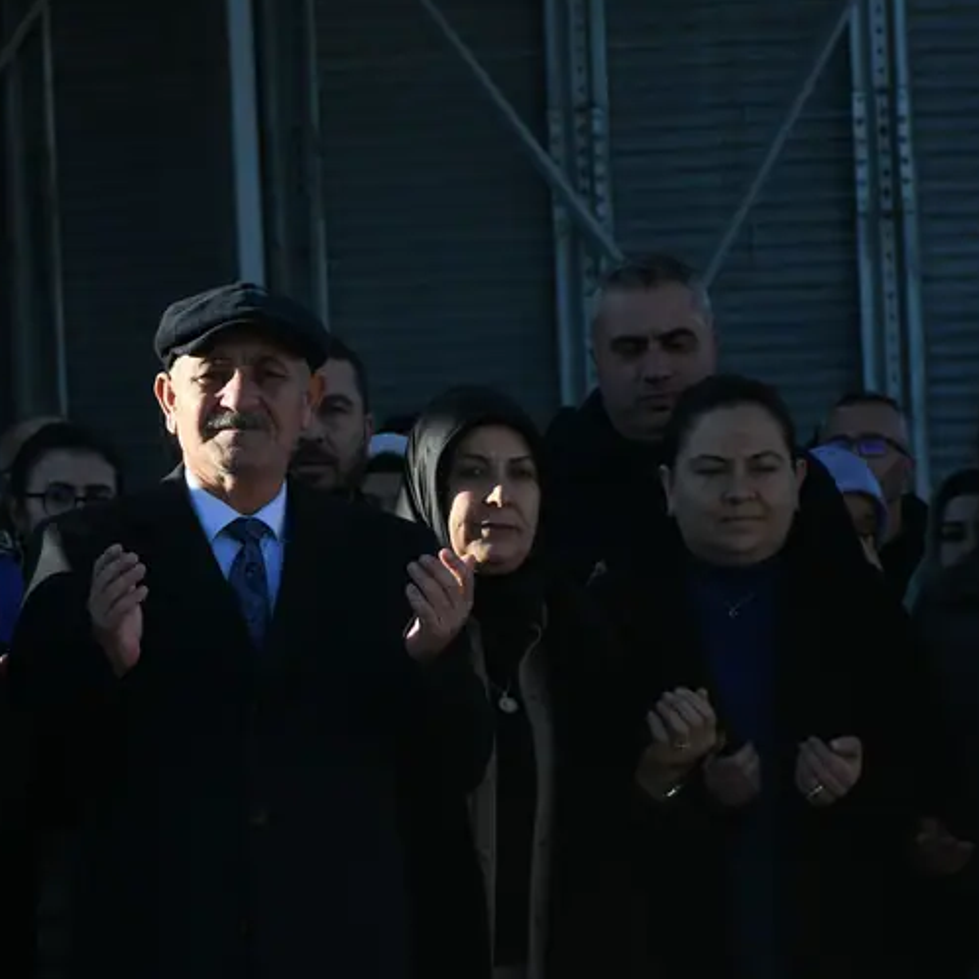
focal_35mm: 218
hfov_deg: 8.0
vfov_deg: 8.0
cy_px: 507
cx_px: 226
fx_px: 6975
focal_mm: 95
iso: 100
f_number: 5.3
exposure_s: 1/320
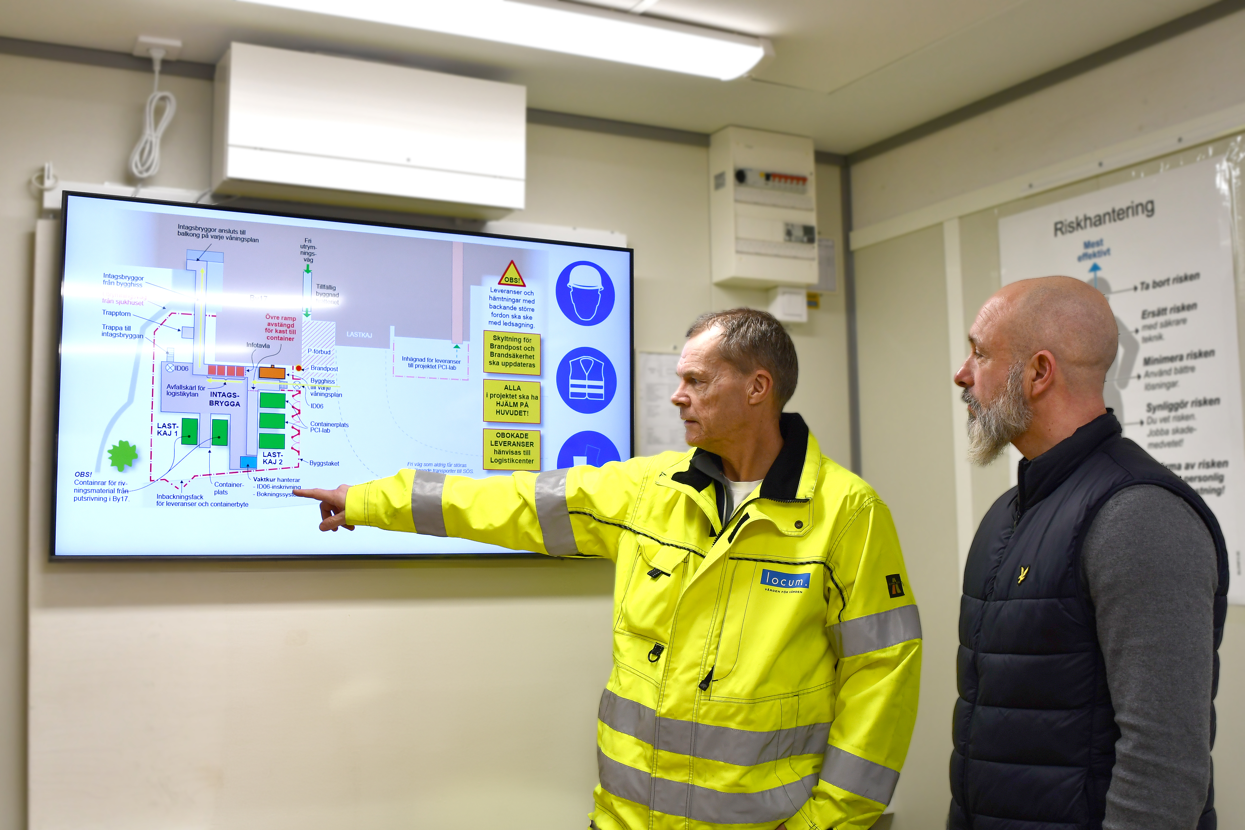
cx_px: 622
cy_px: 415
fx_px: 1245
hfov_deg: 53.1
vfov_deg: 36.9
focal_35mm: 36
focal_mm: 24
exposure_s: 1/250
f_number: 4
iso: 400
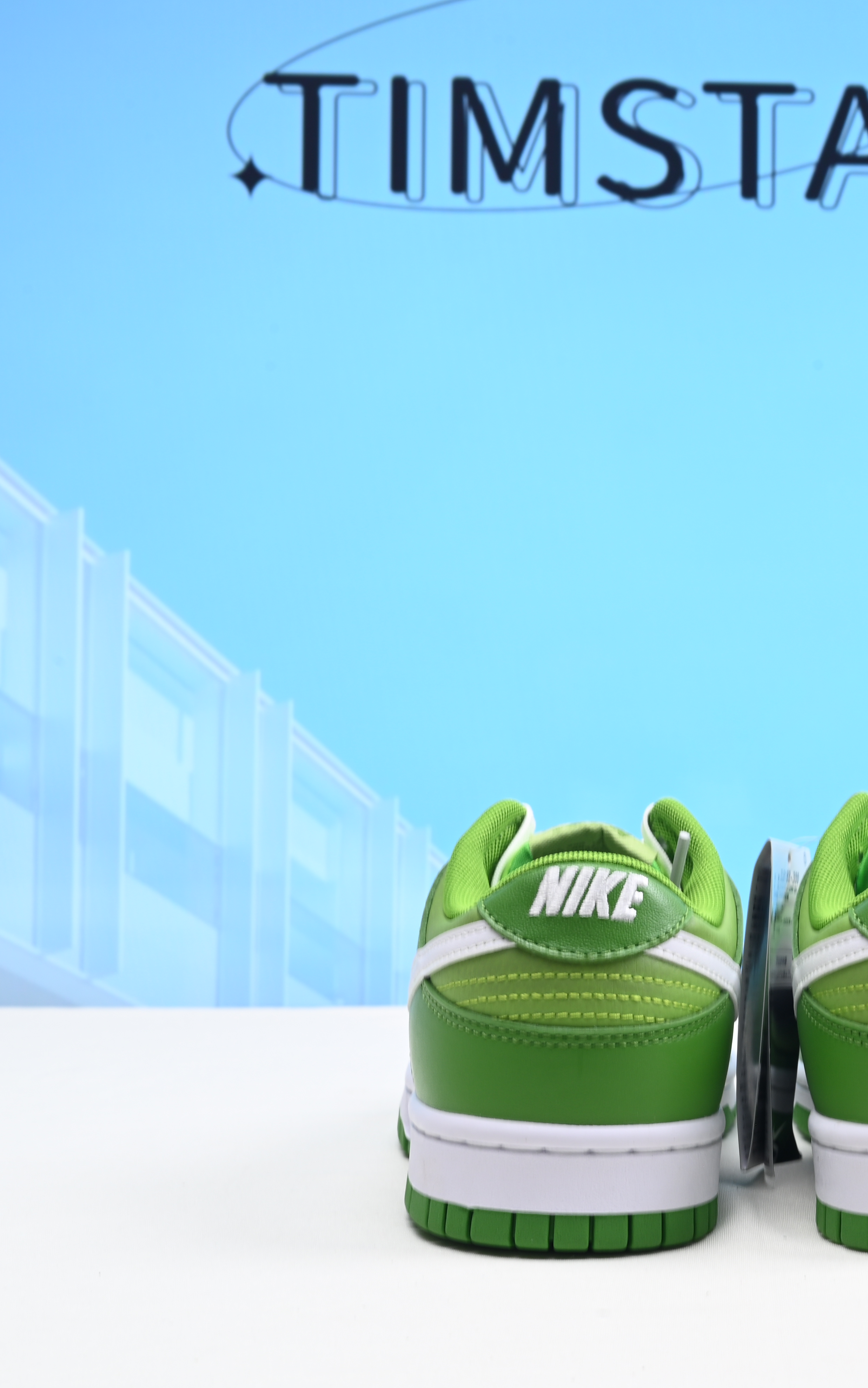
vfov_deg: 33.0
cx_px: 739
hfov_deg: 20.6
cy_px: 693
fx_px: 2347
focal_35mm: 62
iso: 100
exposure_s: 1/2
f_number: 16
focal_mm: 40
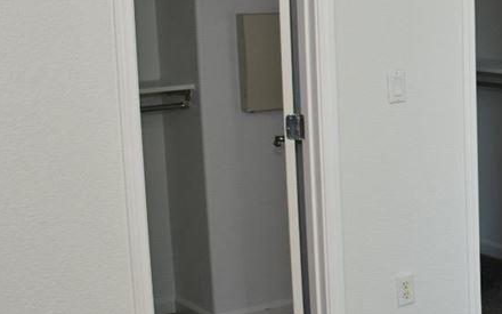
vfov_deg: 16.3
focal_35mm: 80
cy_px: 174
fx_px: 1094
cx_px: 618
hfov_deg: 23.4
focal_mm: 18
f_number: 4
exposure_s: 1/60
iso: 280
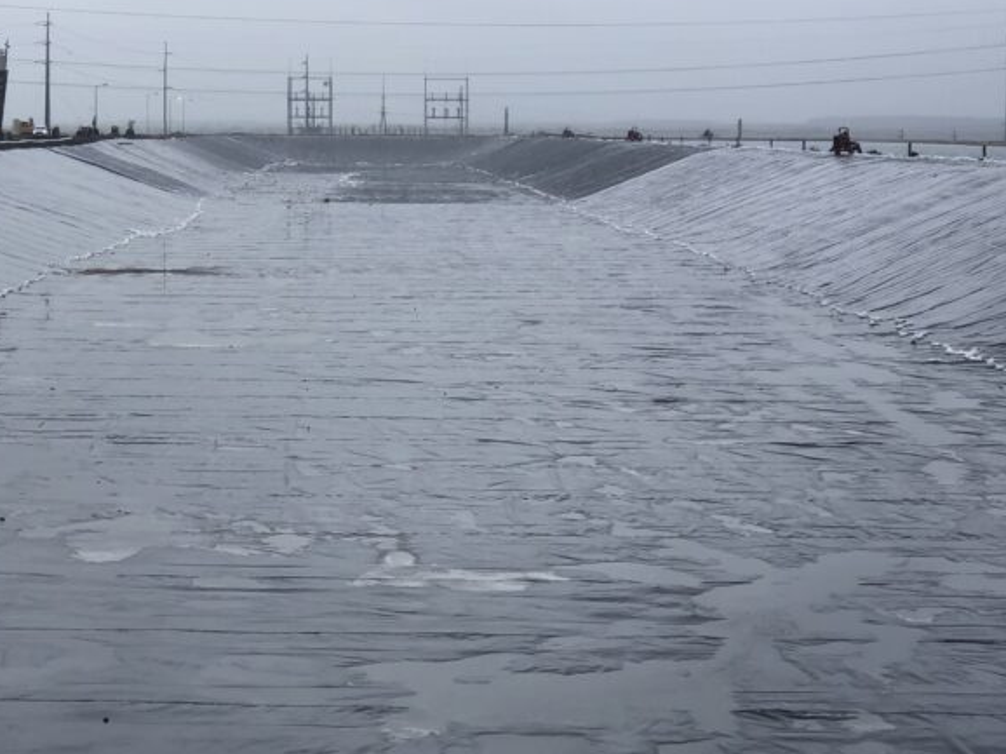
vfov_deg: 14.6
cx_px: 256
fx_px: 2934
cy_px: 364
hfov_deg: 19.3
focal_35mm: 101
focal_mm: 6.6
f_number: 2.8
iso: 20
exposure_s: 1/282
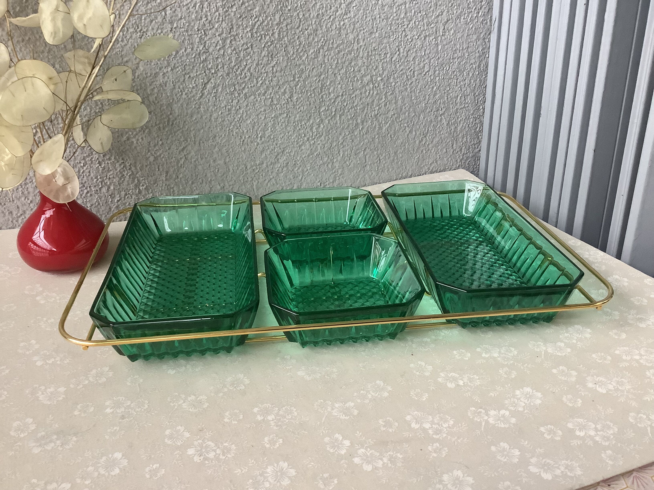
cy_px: 245
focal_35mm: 31
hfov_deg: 58.4
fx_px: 586
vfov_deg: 45.4
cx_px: 327
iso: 400
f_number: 2.4
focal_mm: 3.3
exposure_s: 1/60
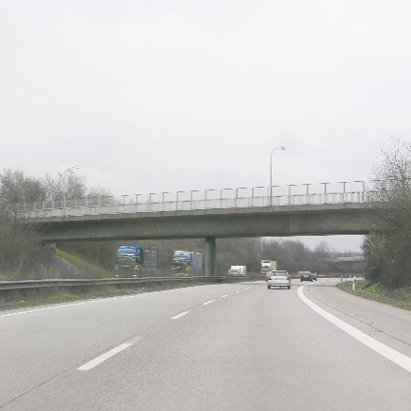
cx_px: 212
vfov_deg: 14.7
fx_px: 1599
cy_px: 206
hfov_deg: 14.7
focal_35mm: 119
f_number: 5.1
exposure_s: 1/148
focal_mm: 25.4
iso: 50
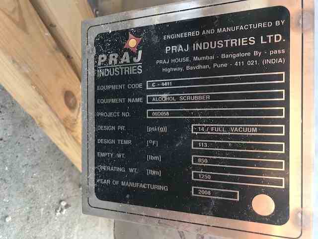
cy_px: 120
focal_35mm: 28
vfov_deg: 49.7
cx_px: 159
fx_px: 257
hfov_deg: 63.4
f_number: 1.8
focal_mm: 3.99
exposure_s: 1/46
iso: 25
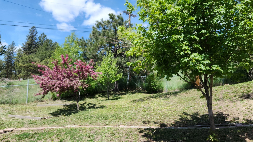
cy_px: 93
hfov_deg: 71.9
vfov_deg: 43.8
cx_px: 125
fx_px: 174
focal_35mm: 26
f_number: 1.8
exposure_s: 1/892
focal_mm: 5.4
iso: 20
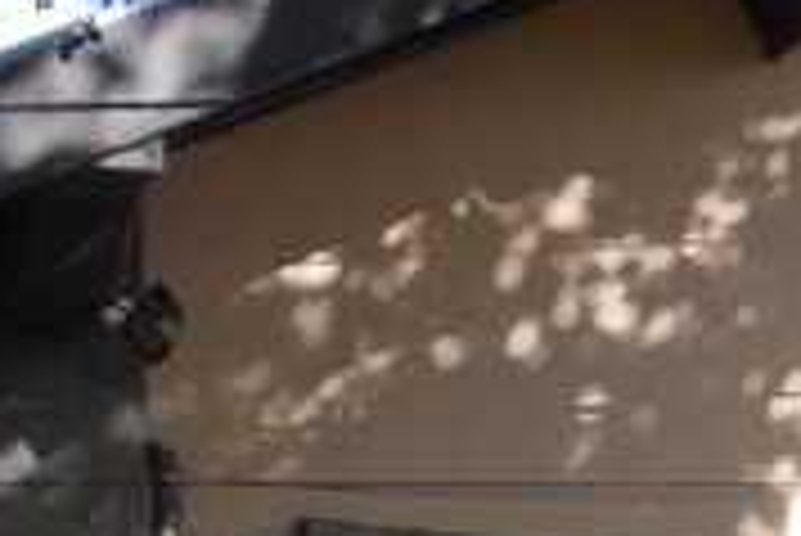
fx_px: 4275
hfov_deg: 10.4
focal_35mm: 192
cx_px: 1166
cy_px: 914
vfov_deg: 7.0
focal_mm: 6.1
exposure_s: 1/400
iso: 80
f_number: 3.3
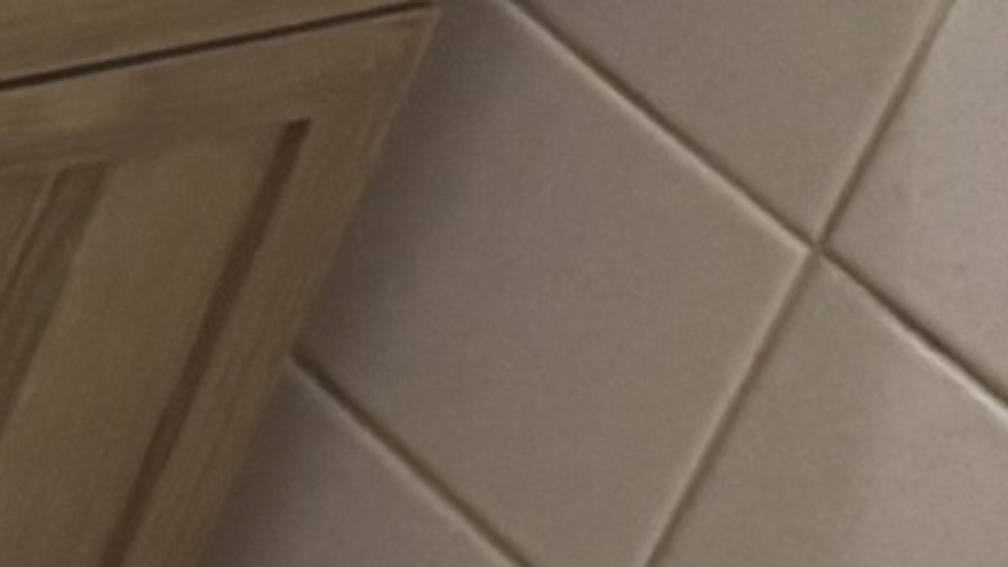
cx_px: -1762
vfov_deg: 5.7
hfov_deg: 8.8
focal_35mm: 211
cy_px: -332
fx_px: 5641
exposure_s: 1/60
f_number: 1.6
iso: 200
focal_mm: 5.96
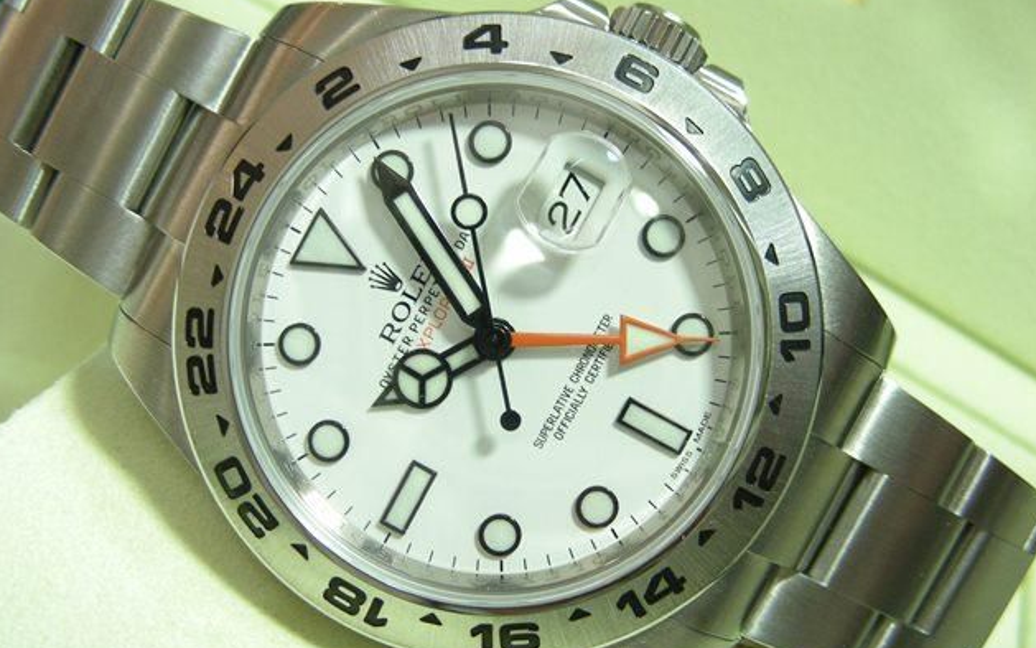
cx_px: 514
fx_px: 1158
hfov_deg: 48.2
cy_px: 328
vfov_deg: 31.2
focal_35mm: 41
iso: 161
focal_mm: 6.3
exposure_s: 1/30
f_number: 3.5
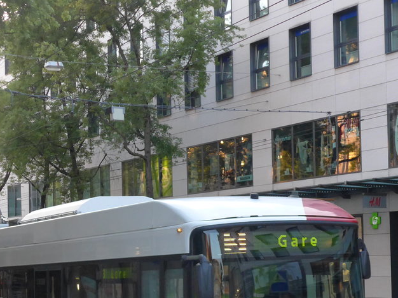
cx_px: 209
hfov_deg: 20.9
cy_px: 236
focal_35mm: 94
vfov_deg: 15.6
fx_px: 1080
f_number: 3.2
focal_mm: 10.1
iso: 500
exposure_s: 1/250
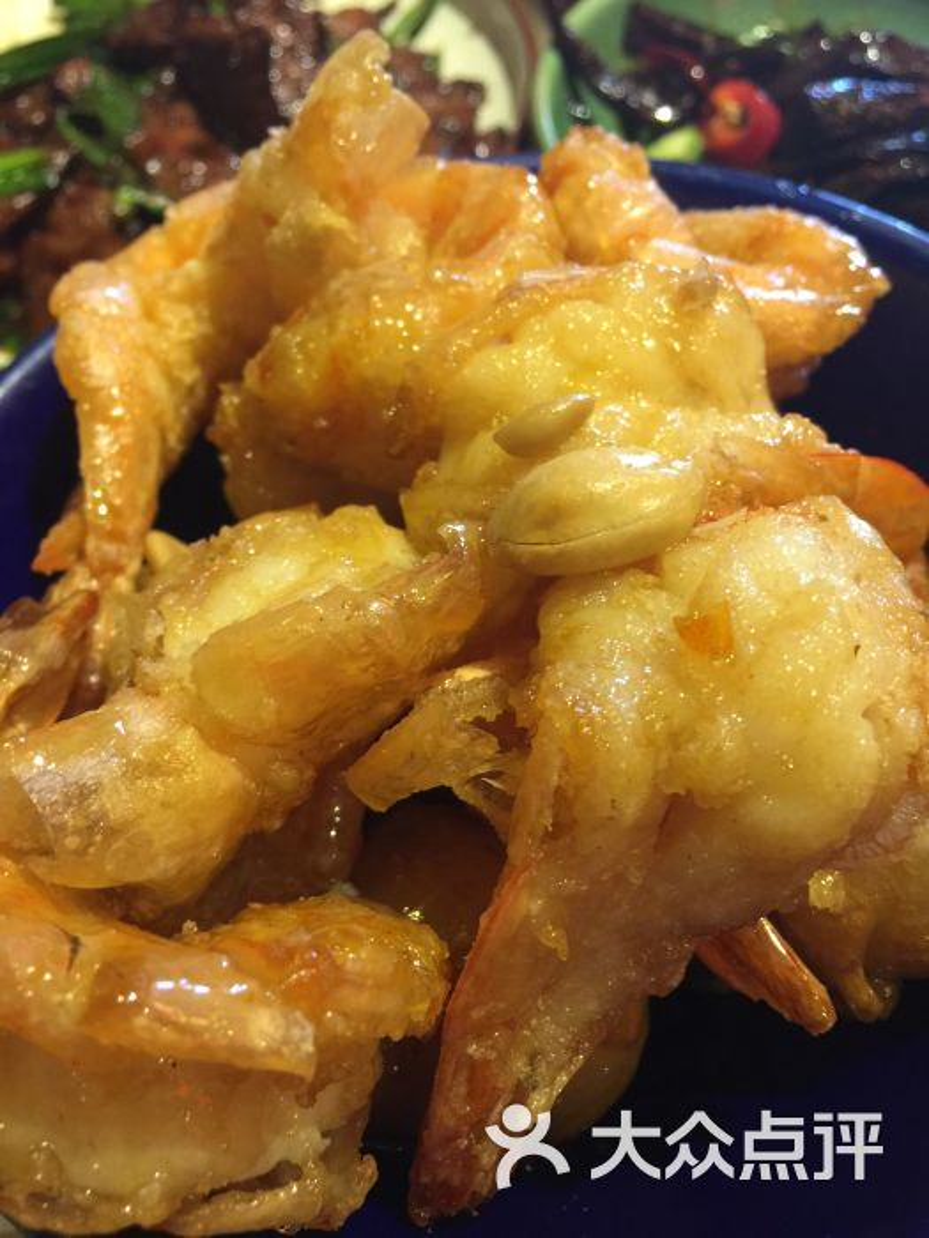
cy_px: 619
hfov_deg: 48.2
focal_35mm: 29
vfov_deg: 61.7
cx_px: 464
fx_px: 1038
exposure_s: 1/10
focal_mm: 4.15
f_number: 2.2
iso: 100
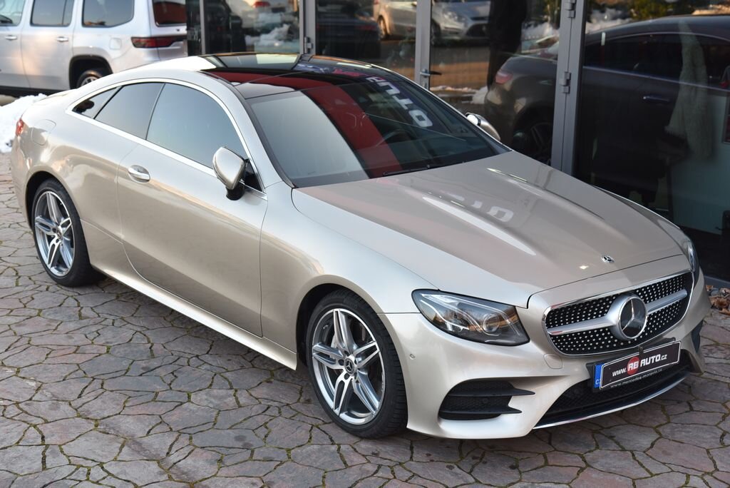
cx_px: 365
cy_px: 244
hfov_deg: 34.5
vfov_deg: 23.4
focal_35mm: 58
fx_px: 1177
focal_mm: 58
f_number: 5.6
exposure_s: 1/125
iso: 500
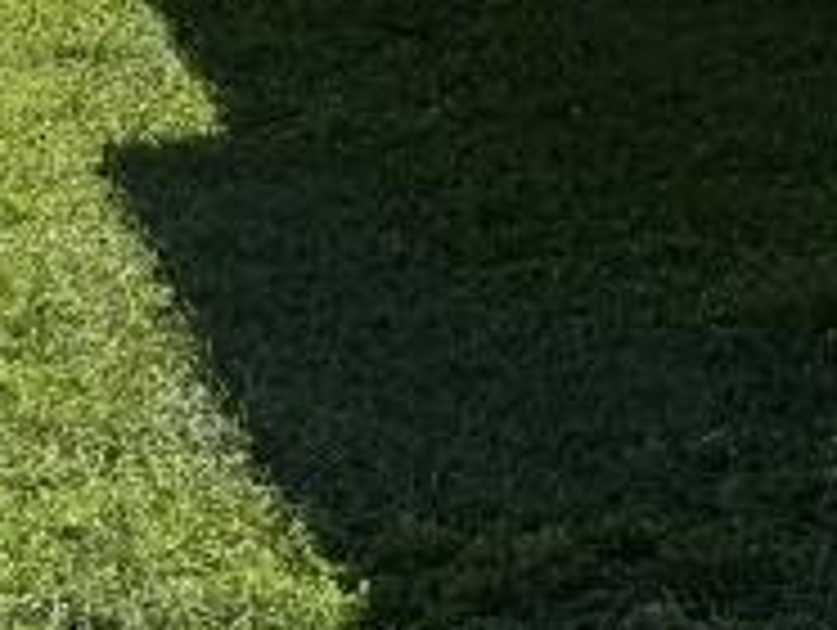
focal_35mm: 132
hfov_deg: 11.3
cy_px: -608
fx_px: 3196
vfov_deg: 10.4
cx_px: 2250
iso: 80
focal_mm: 6.76
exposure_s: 1/8130
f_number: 1.78
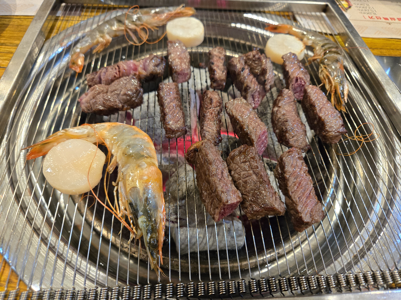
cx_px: 200
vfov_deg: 58.9
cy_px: 150
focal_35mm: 23
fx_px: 266
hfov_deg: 73.9
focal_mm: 5.4
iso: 640
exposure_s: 1/120
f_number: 1.8
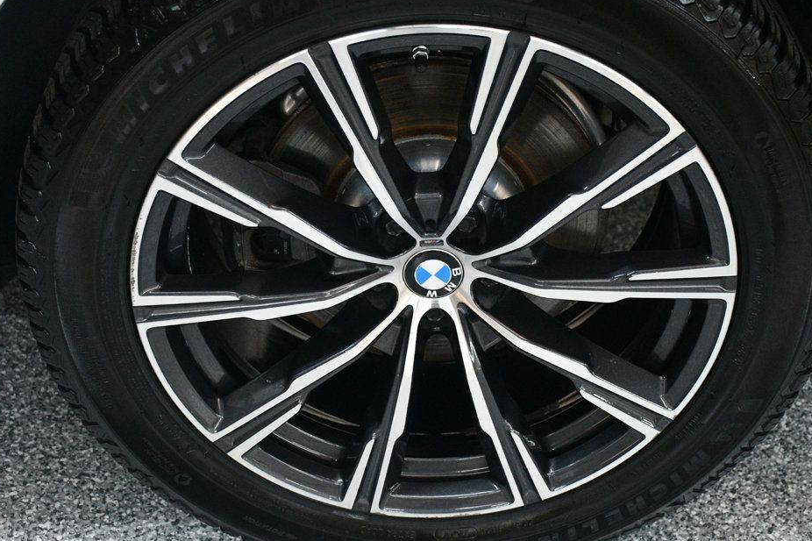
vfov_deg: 21.6
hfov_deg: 31.9
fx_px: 1421
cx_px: 415
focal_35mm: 63
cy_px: 273
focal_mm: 38
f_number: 4.2
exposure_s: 1/125
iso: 3200
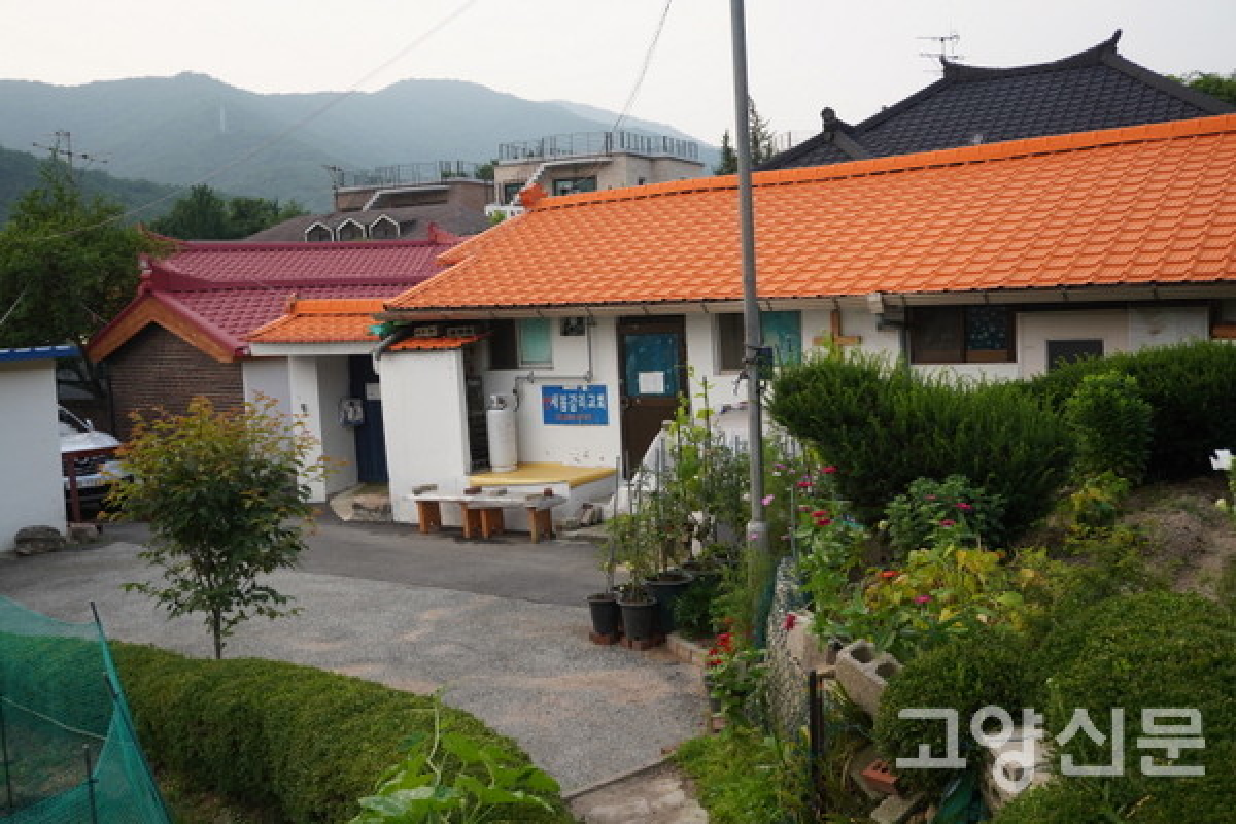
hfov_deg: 53.1
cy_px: 412
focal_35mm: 36
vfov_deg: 36.9
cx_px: 618
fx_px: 1236
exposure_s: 1/160
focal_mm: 24
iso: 250
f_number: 4.5
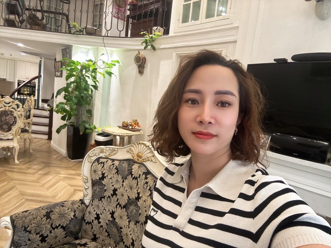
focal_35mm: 23
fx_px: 220
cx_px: 166
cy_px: 124
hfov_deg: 73.9
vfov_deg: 58.9
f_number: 1.9
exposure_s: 1/60
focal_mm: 2.69
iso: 160
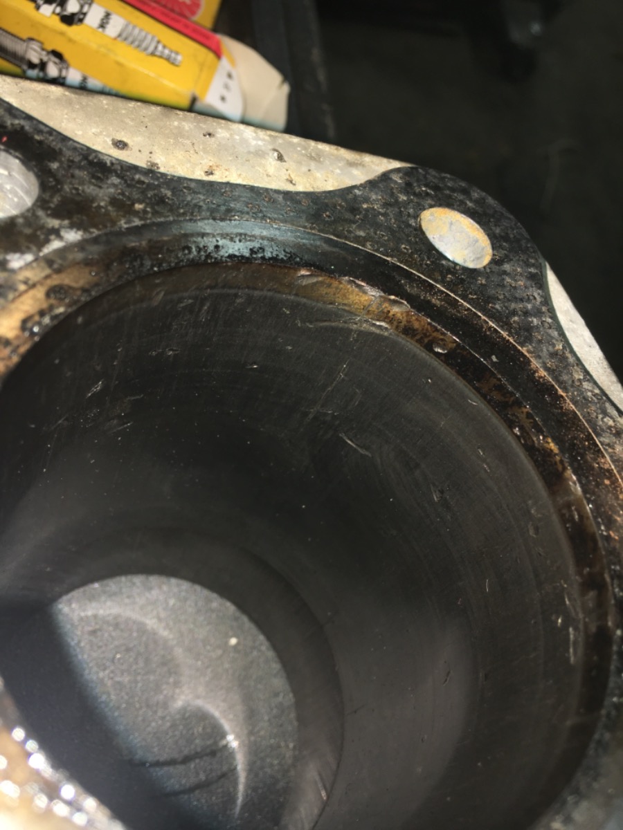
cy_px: 415
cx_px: 312
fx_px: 696
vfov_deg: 61.7
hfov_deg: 48.2
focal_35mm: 29
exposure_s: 1/43
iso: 25
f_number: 2.2
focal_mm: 4.15
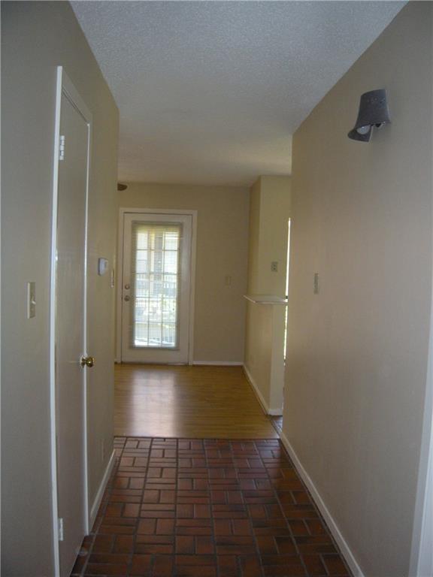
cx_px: 216
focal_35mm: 35
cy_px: 288
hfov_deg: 40.7
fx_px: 584
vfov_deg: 52.6
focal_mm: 5.9
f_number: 3.8
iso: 200
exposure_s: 1/54.8
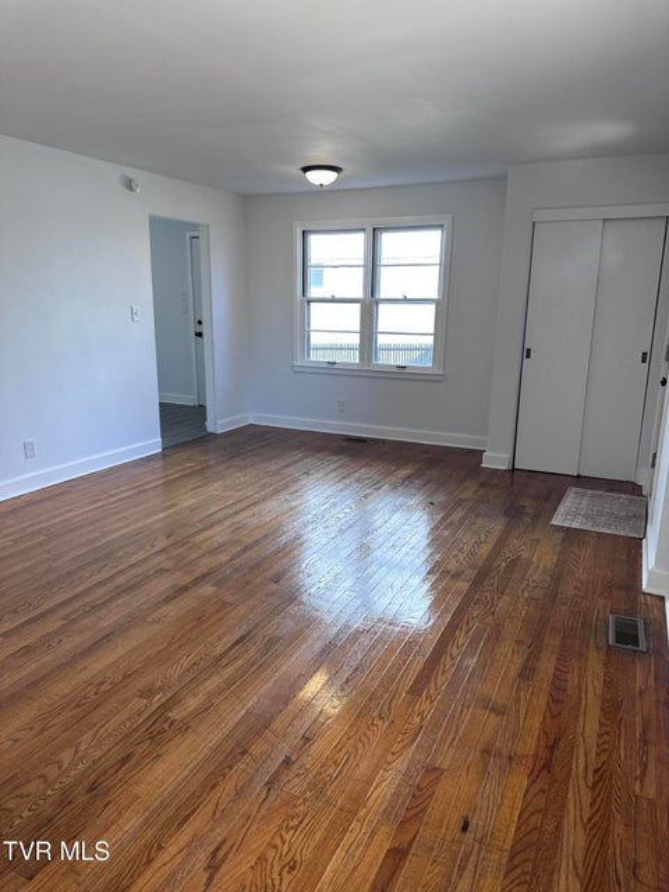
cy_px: 446
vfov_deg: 71.6
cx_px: 334
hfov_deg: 56.8
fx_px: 618
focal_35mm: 24
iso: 64
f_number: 1.78
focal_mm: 6.86
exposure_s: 1/241
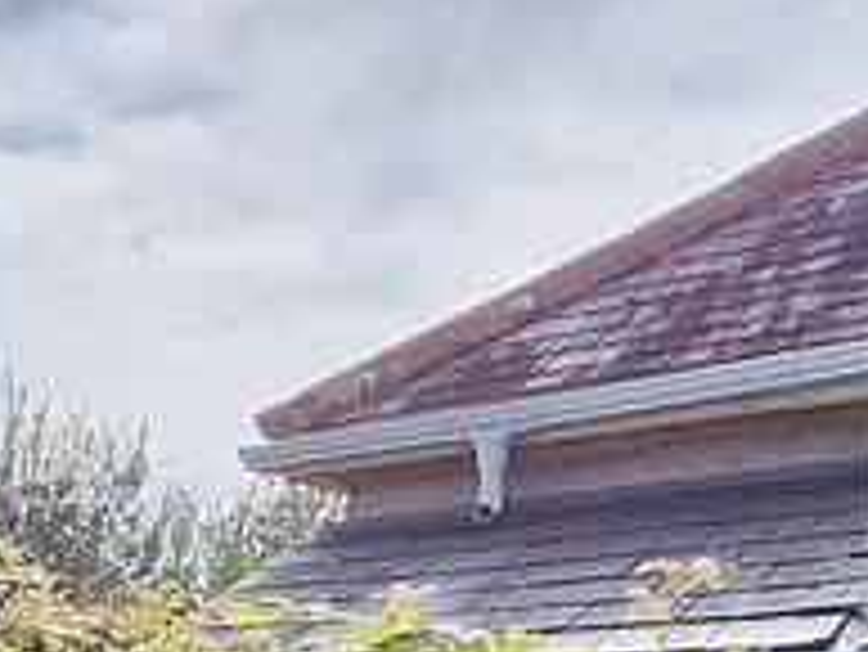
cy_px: 989
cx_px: -409
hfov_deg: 23.1
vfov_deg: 18.7
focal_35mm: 69
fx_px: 1731
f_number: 2.2
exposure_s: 1/1992
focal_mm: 1.7
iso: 50
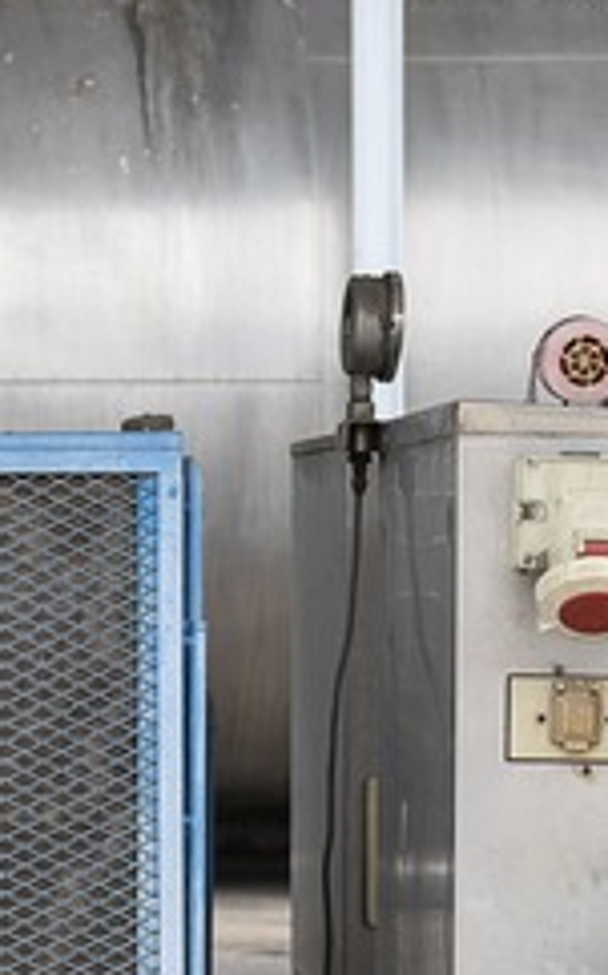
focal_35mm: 182
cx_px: -81
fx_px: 4840
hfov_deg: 7.1
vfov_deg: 11.5
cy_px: 743
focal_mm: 45
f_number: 8
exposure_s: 1/100
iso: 100
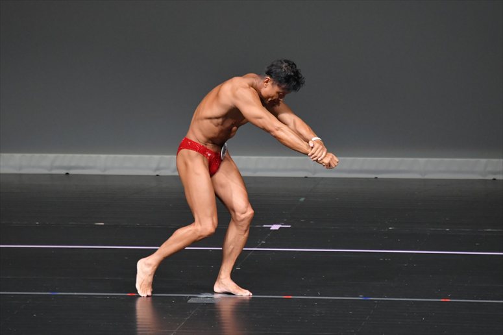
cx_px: 252
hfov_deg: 5.5
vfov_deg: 3.7
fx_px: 5237
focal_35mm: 375
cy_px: 168
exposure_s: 1/400
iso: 4000
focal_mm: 250
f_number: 5.6
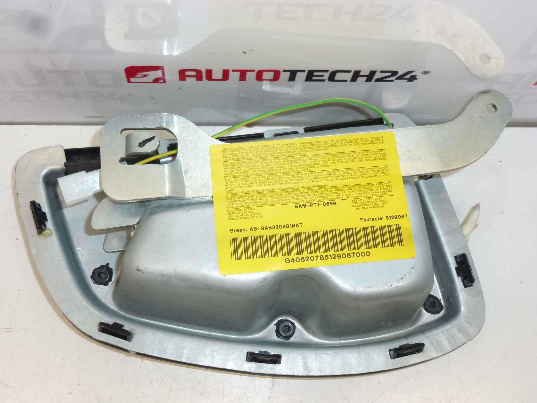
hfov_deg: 45.8
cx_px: 268
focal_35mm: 41
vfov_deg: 35.1
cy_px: 202
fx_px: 636
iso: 400
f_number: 3.9
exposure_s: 1/200
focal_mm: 7.4
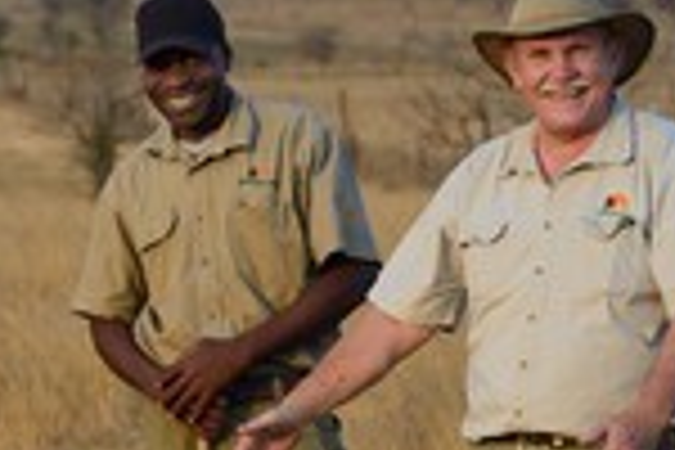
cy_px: 482
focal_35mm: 379
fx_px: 7106
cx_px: 248
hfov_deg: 5.4
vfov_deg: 3.6
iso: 400
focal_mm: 135
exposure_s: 1/400
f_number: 9
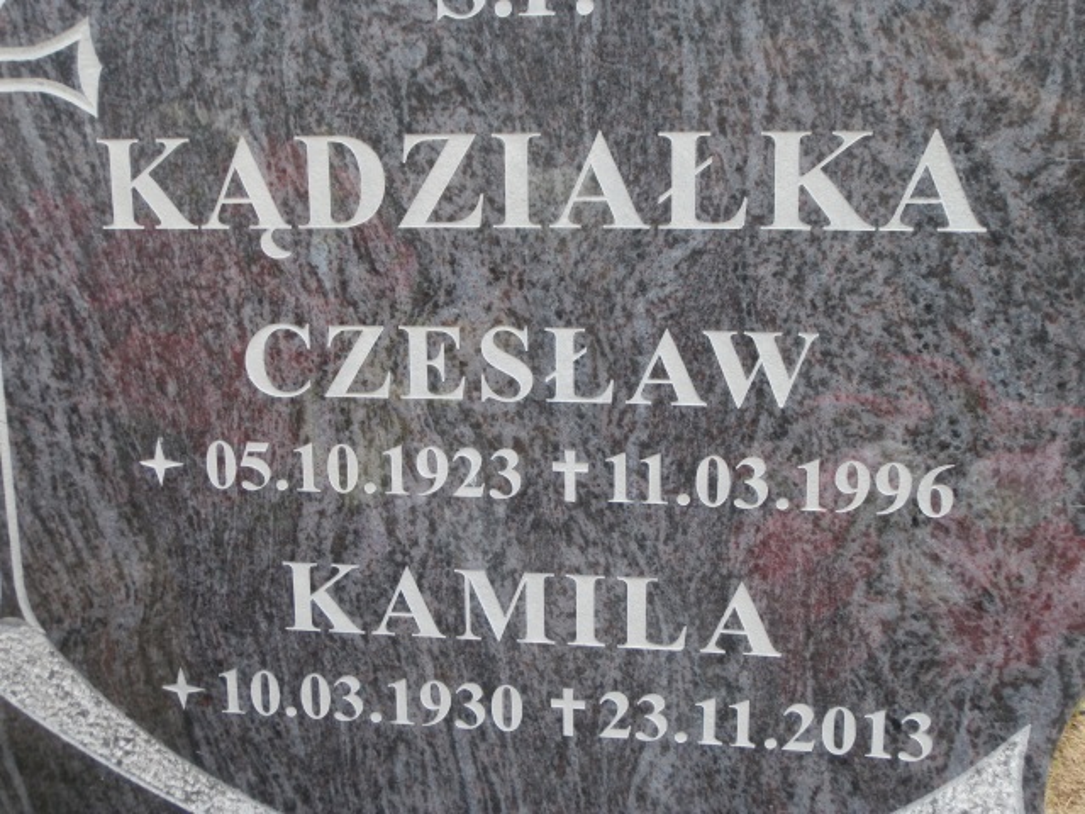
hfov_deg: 40.4
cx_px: 542
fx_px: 1473
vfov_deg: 30.9
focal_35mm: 47
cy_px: 407
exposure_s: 1/60
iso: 100
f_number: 4.2
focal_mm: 8.29
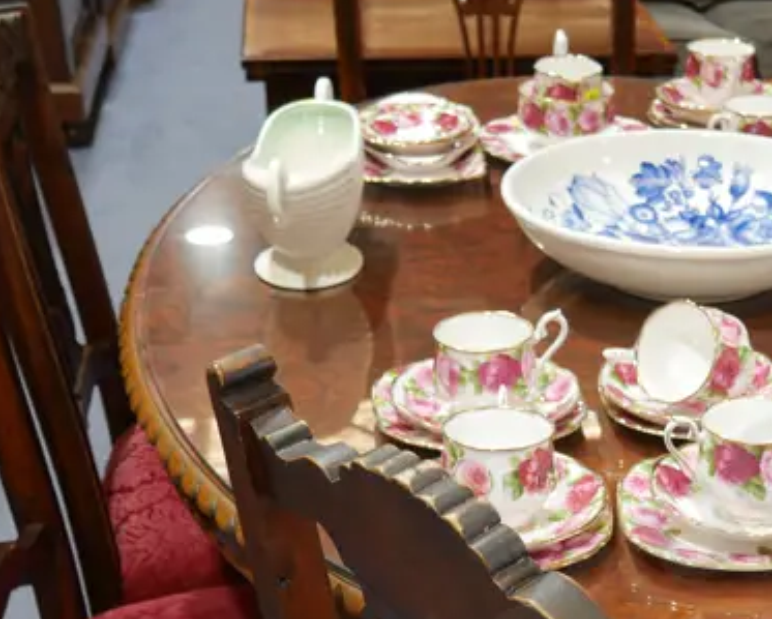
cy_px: 519
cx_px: 706
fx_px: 1715
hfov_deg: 24.6
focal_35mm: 75
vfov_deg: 20.2
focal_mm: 14
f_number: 3.5
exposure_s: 1/60
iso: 250
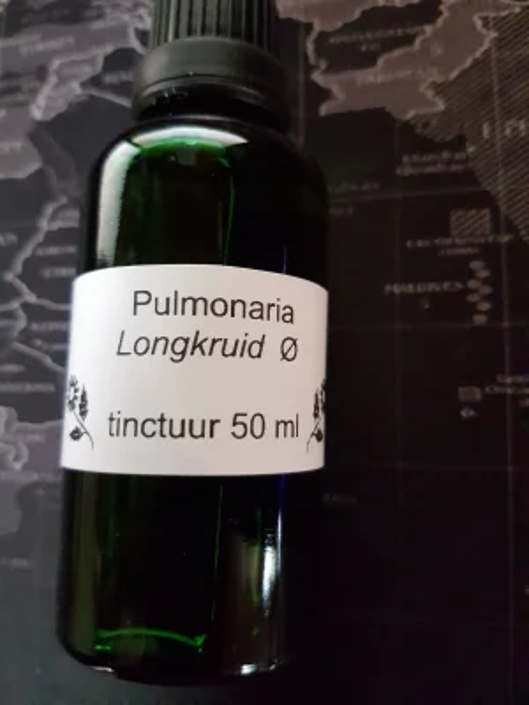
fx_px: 530
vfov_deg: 67.3
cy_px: 352
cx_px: 264
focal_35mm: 26
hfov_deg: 53.1
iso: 1000
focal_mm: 4.2
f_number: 1.7
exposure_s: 1/33
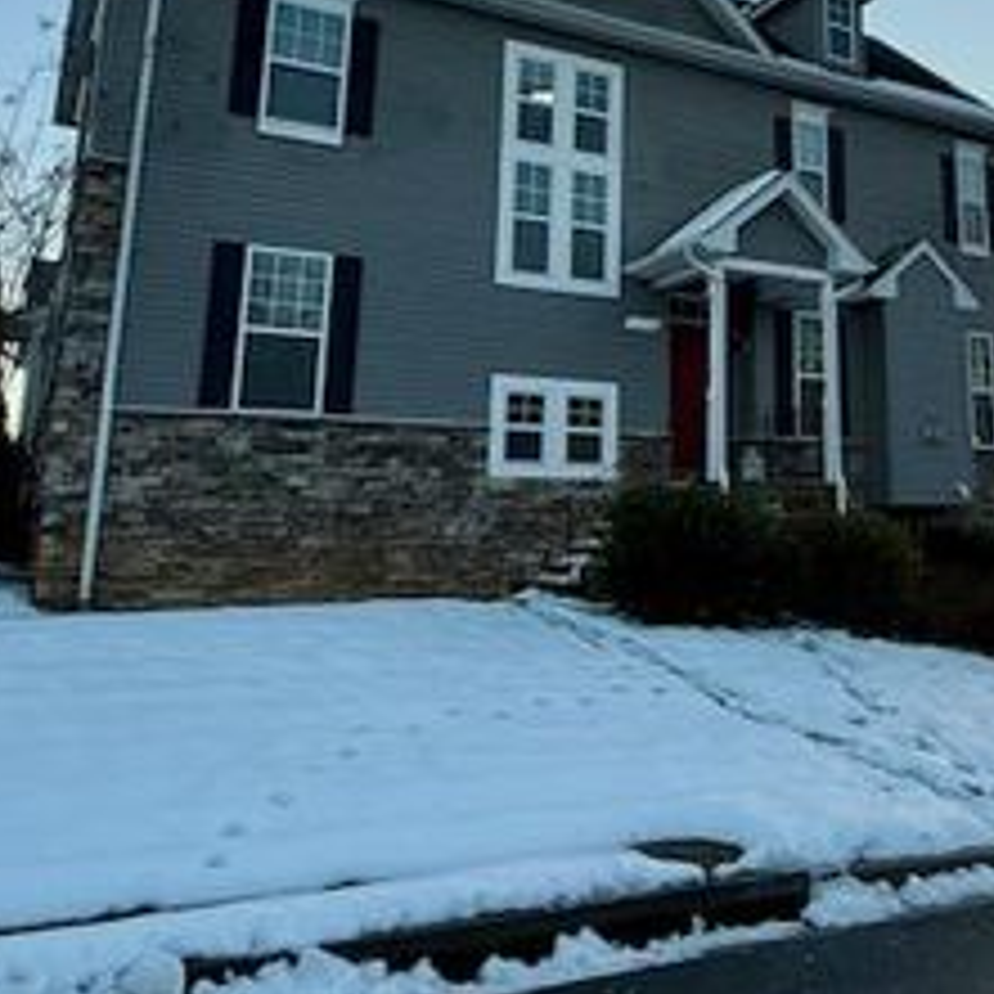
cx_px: 657
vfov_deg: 53.6
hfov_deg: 56.2
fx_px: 910
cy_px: 202
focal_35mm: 28
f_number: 2.2
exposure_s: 1/372
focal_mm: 2.22
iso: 50
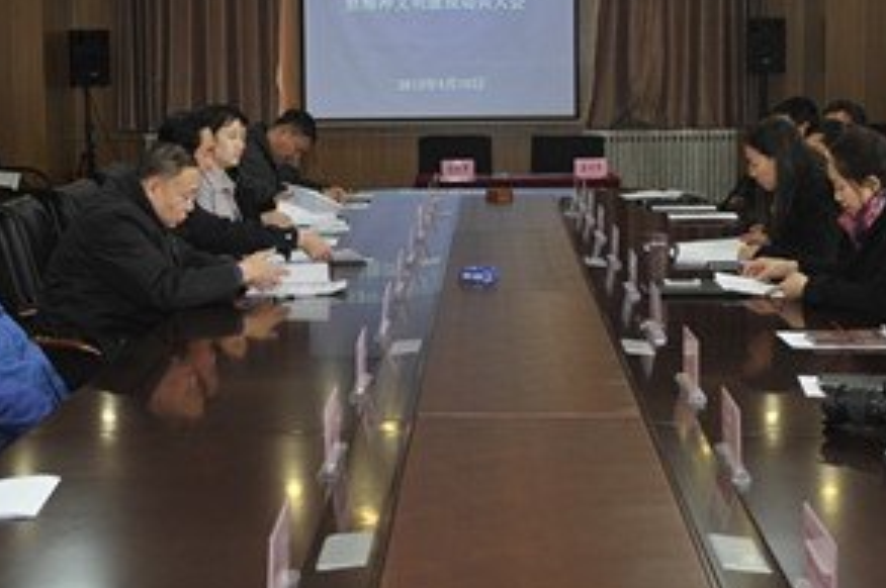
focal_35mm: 65
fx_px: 1598
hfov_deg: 31.0
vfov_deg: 20.8
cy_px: 188
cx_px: 458
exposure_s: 1/60
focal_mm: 38
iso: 800
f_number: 7.1
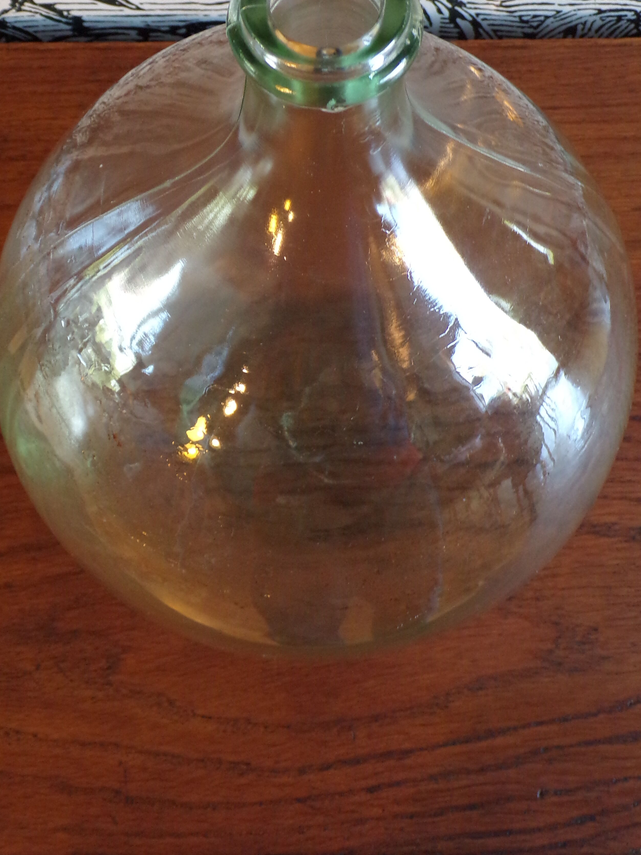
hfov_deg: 32.9
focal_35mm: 44
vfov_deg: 42.3
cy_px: 271
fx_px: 1086
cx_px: 319
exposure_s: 1/17
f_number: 3.2
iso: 234
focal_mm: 5.8
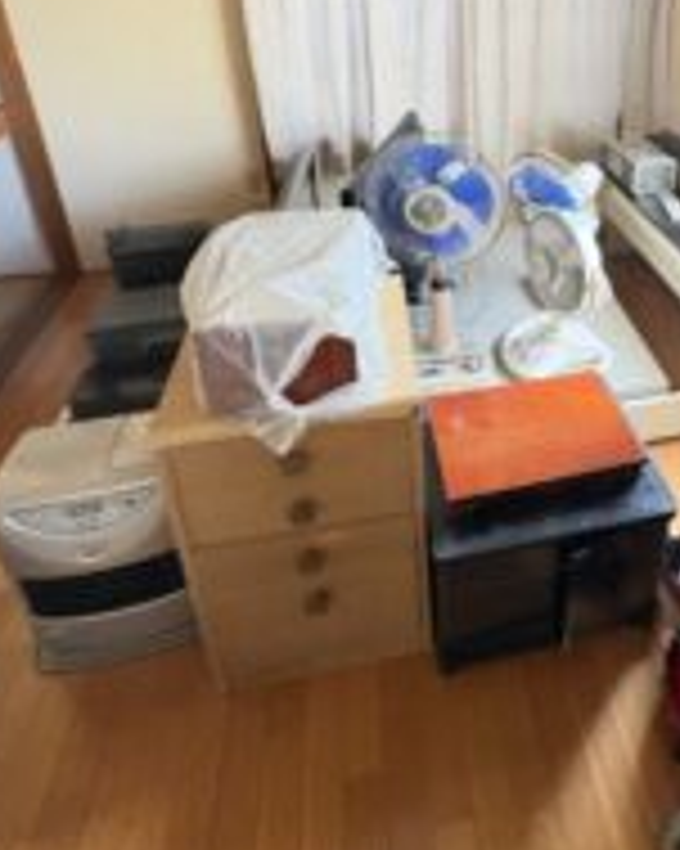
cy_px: 207
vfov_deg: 62.1
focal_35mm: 26
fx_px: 655
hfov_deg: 52.6
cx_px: 504
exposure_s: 1/60
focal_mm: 2.22
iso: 640
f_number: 2.2
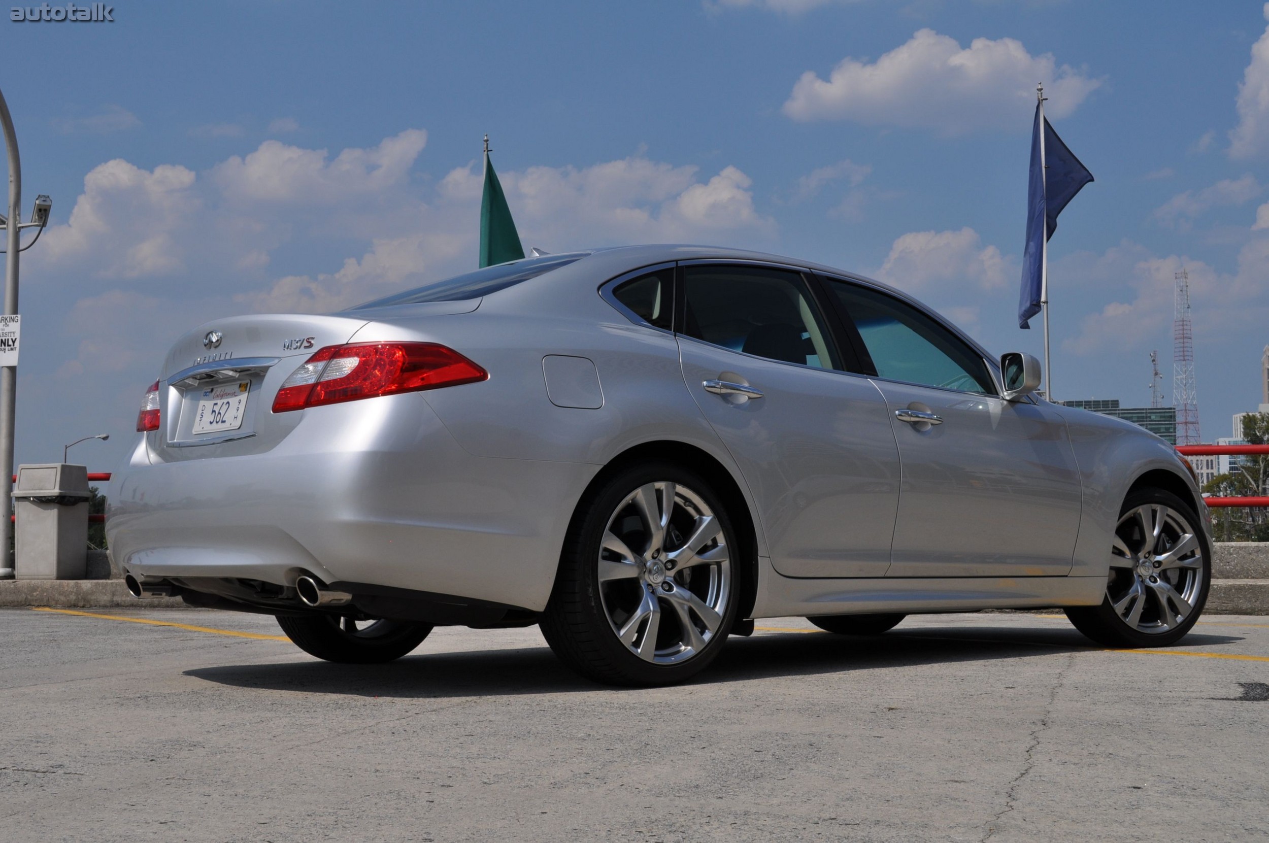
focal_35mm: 44
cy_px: 422
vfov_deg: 30.8
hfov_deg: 45.0
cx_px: 634
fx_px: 1532
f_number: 11
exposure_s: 1/500
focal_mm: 29
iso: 200
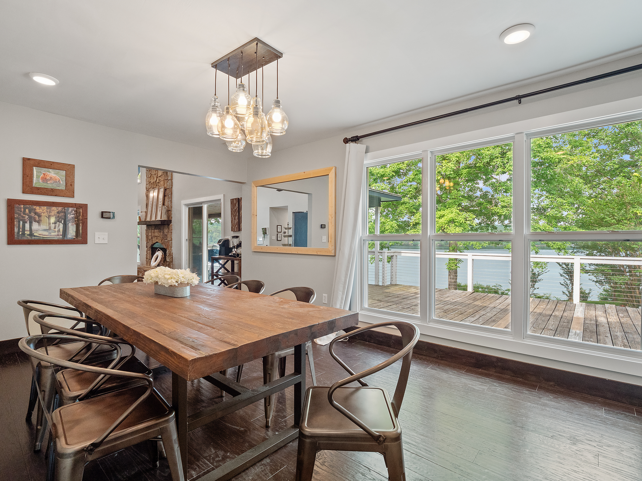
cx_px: 321
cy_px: 240
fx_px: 297
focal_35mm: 16
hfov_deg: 94.5
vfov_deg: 78.1
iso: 400
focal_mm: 8
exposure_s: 1/30
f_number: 5.6
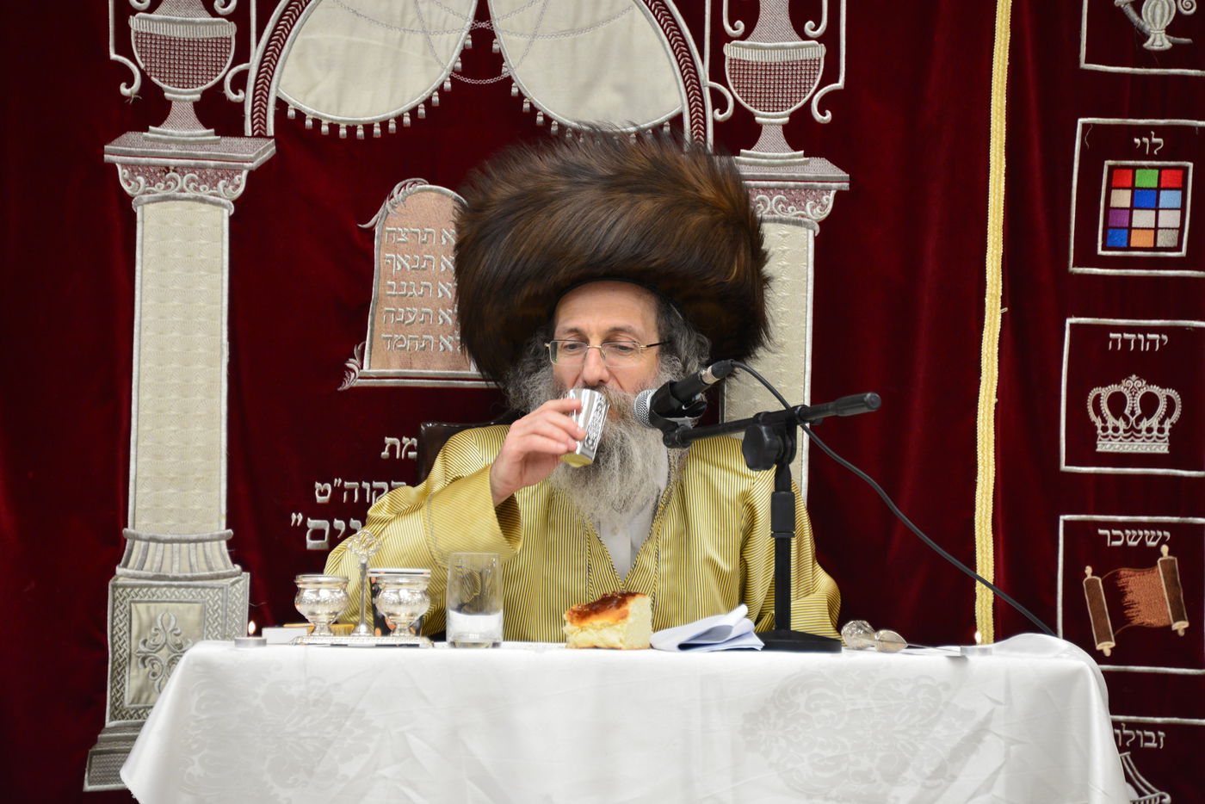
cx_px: 602
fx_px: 7700
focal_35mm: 230
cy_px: 402
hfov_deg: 8.9
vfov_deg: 6.0
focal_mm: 230
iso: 1250
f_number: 5.6
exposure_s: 1/100
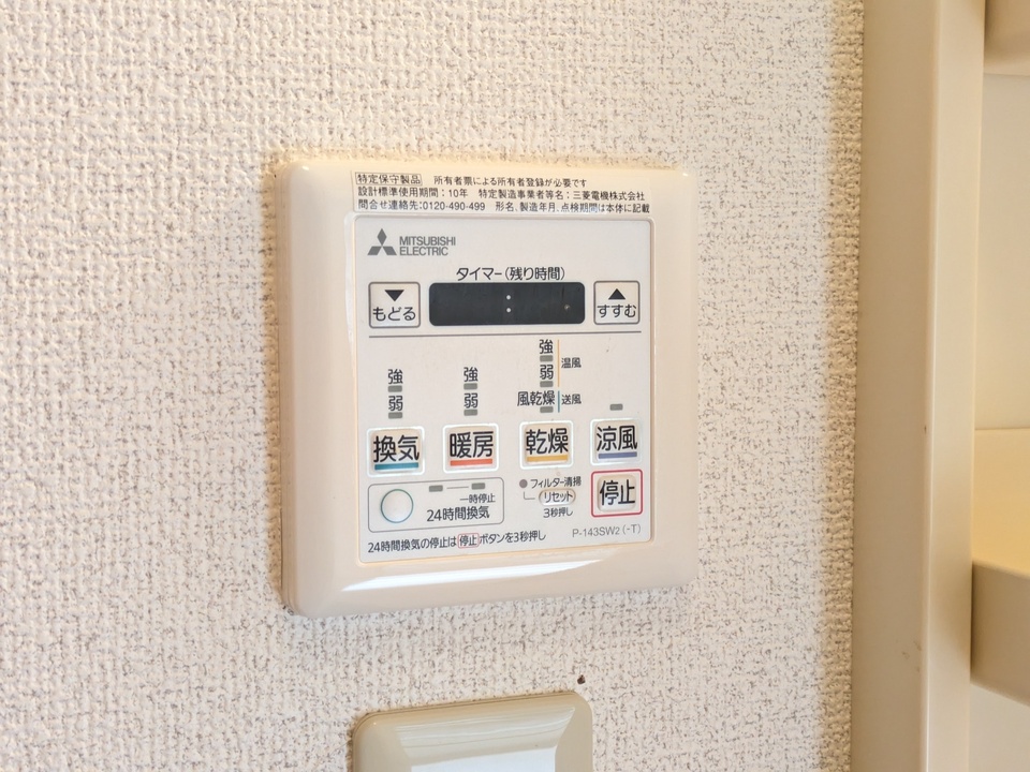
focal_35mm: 51
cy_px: 386
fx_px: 1518
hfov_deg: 37.5
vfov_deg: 28.6
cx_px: 515
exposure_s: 1/120
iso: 305
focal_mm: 5.43
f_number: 1.89
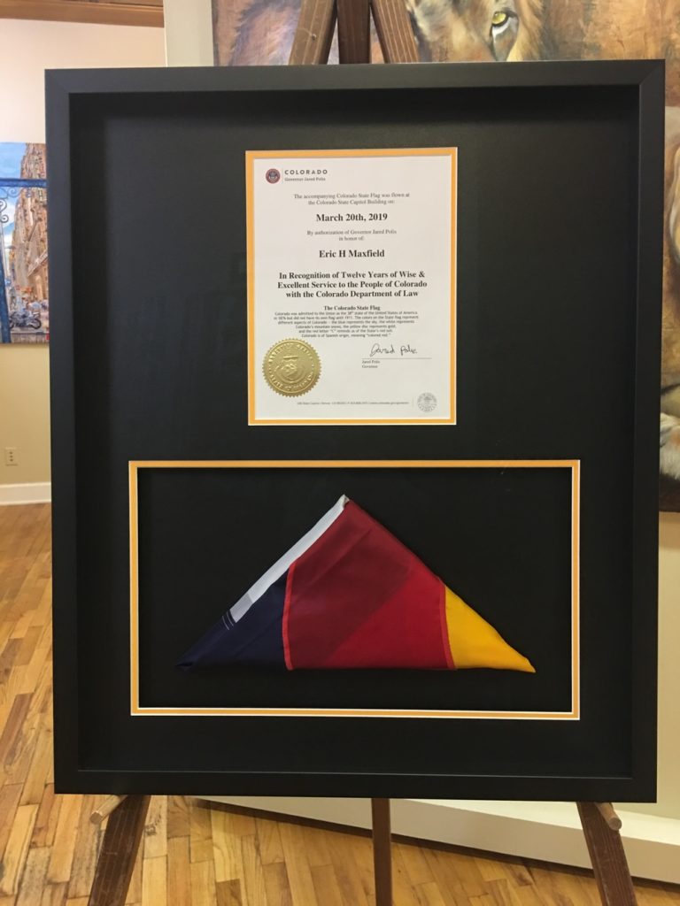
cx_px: 340
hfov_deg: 48.2
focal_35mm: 29
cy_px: 453
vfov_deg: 61.7
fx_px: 760
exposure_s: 1/15
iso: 80
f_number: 2.2
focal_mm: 4.15
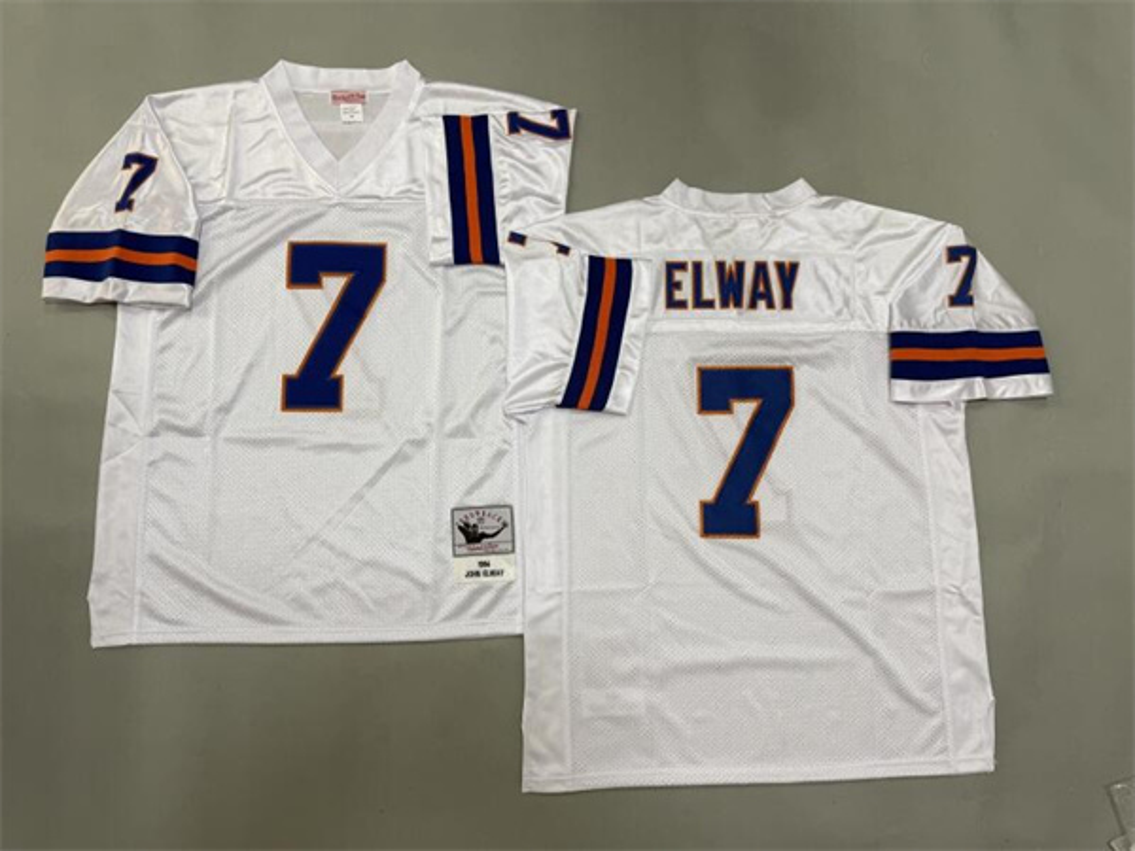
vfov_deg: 56.8
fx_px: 787
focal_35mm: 24
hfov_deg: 71.6
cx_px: 568
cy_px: 426
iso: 125
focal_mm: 6.76
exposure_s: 1/100
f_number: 1.78
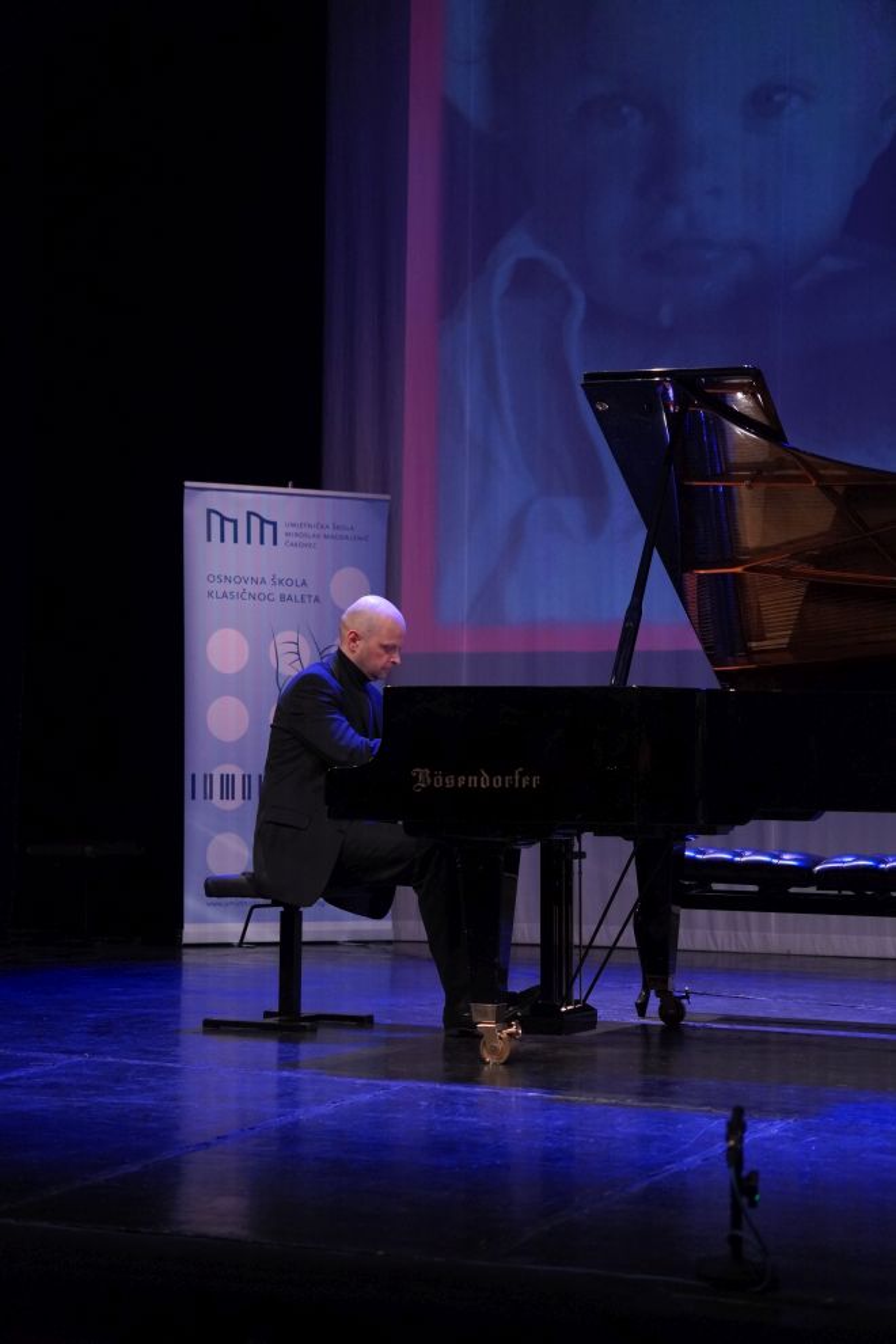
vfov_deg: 28.0
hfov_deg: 18.8
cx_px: 448
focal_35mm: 72
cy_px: 672
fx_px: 2699
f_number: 2.8
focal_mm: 48.2
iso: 2000
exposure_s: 1/160
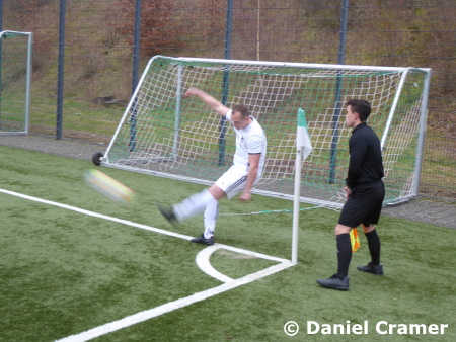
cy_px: 171
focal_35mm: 50
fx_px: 659
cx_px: 228
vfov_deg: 29.1
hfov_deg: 38.2
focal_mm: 9
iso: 100
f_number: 4.1
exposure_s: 1/60
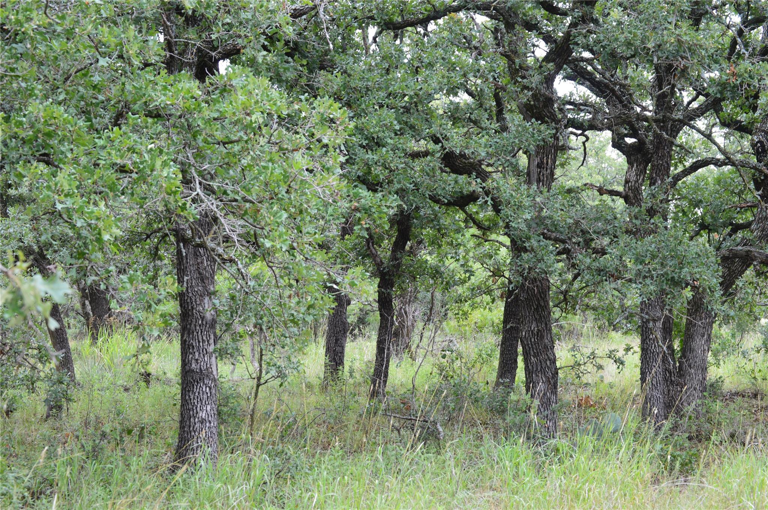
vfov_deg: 16.5
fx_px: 1758
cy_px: 255
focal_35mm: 82
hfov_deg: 24.6
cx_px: 384
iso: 400
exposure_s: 1/80
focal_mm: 55
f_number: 8
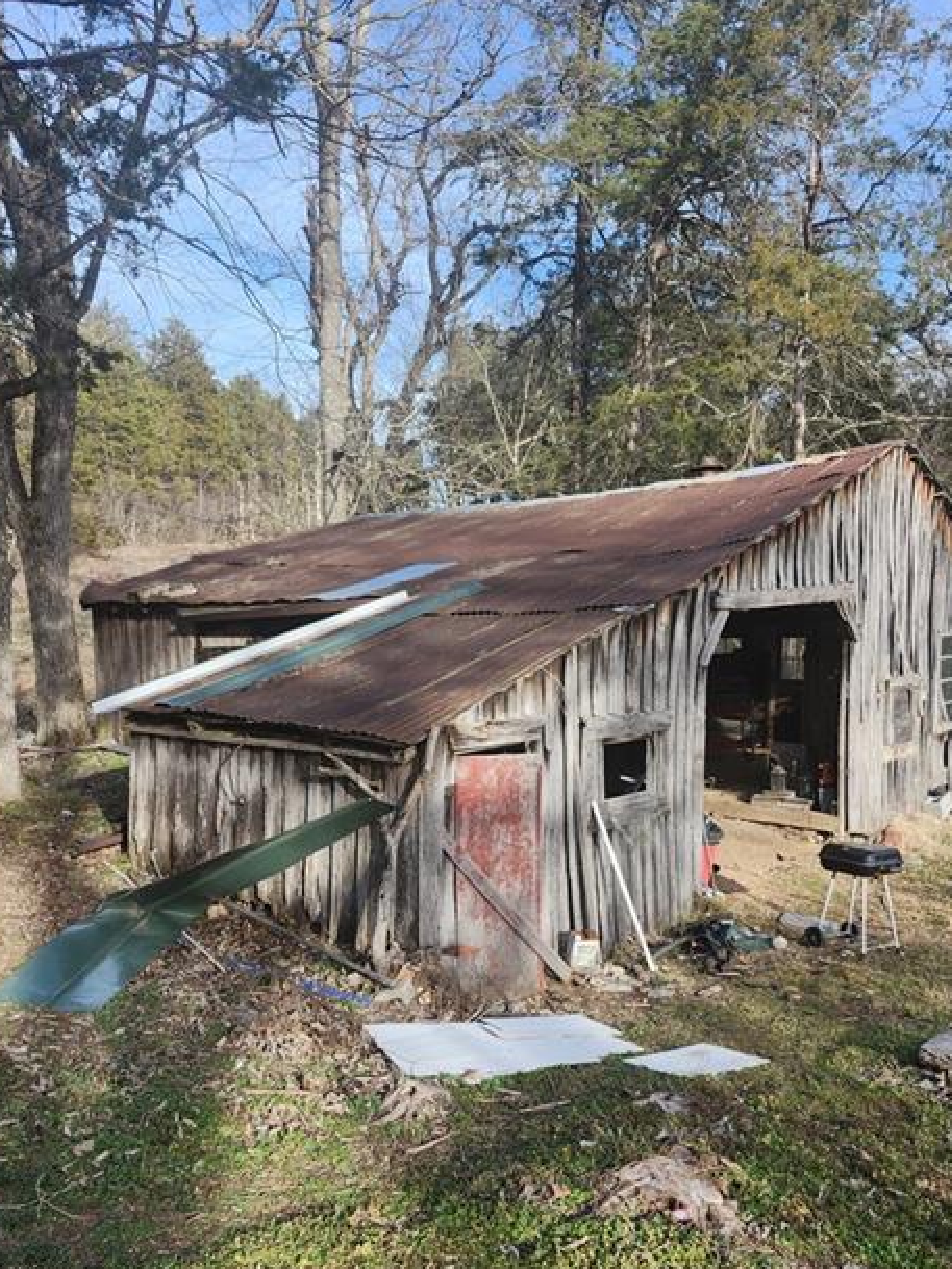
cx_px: 504
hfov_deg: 48.2
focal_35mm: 29
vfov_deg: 61.4
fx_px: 1063
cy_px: 713
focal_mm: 5.54
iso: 25
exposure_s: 1/397
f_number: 1.8
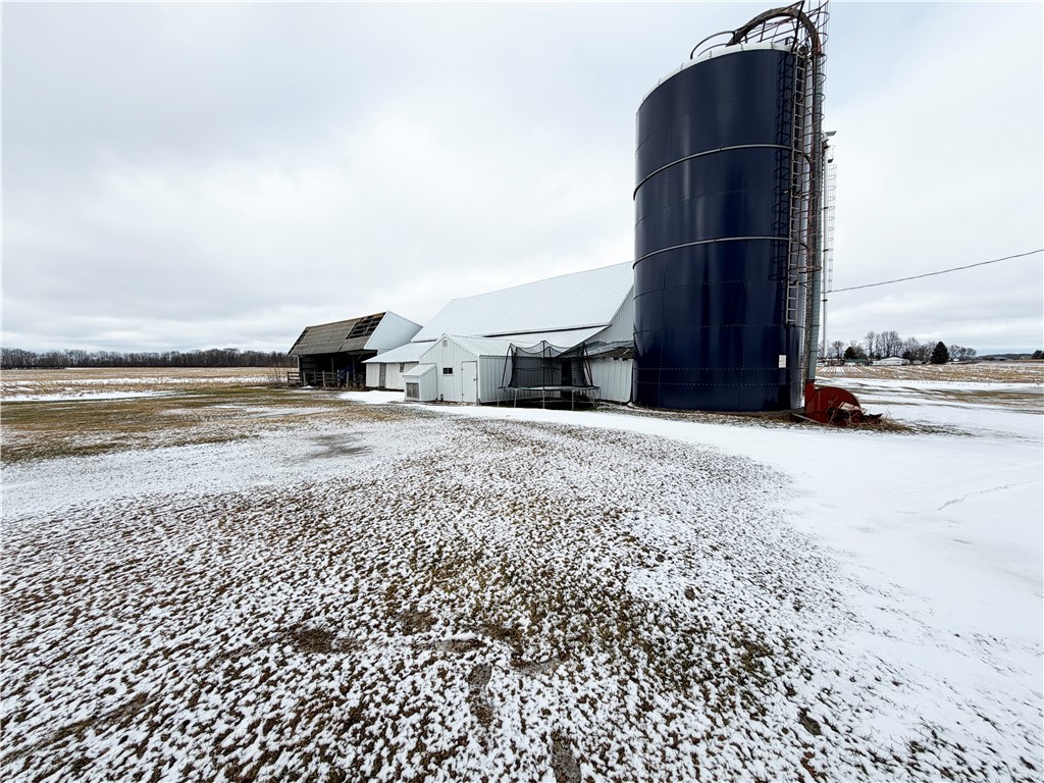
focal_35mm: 14
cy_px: 392
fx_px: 422
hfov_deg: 102.1
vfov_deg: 85.7
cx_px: 522
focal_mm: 2.22
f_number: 2.2
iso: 20
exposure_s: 1/1105
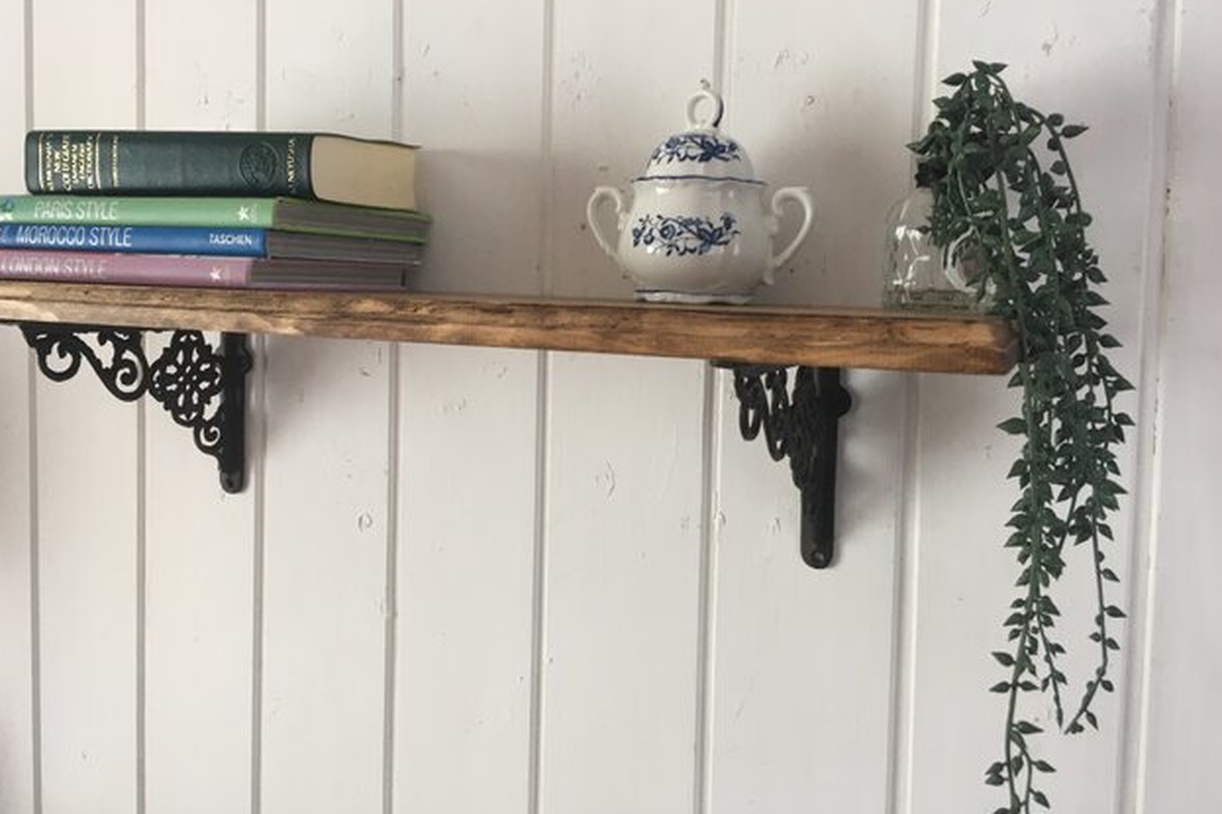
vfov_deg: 42.2
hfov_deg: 60.3
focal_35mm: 31
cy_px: 347
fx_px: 1052
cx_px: 602
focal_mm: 4.15
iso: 50
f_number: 2.2
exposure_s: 1/30
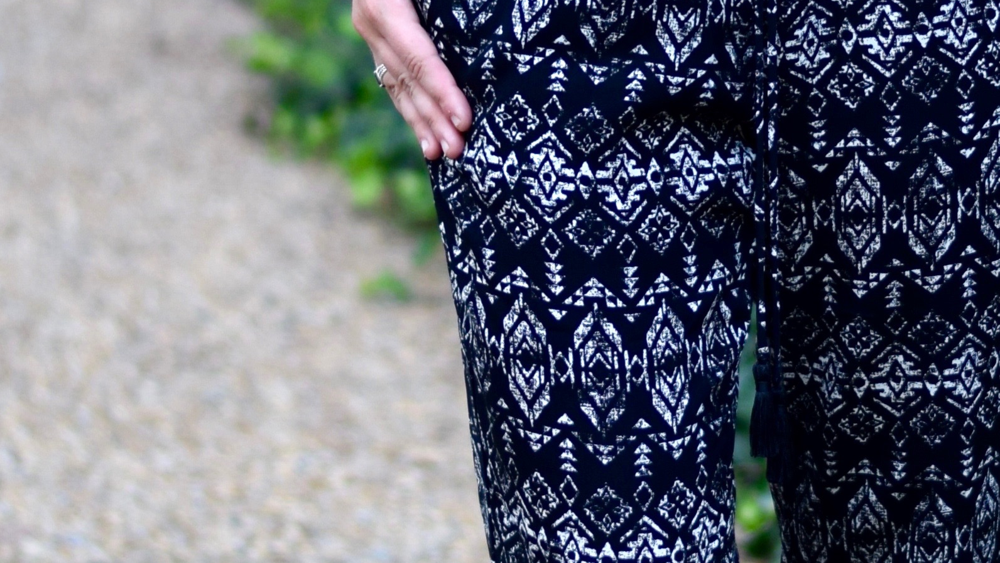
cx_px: 834
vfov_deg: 4.1
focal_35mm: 296
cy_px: -3
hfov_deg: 7.3
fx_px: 7850
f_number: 1.8
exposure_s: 1/800
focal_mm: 50
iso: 100
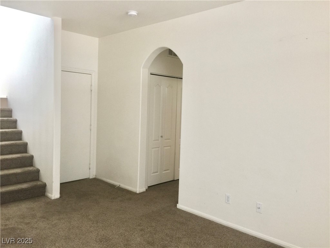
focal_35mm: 29
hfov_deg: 61.7
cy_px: 124
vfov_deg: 48.2
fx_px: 276
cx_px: 165
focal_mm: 4.15
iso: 50
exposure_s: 1/15
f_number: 2.2
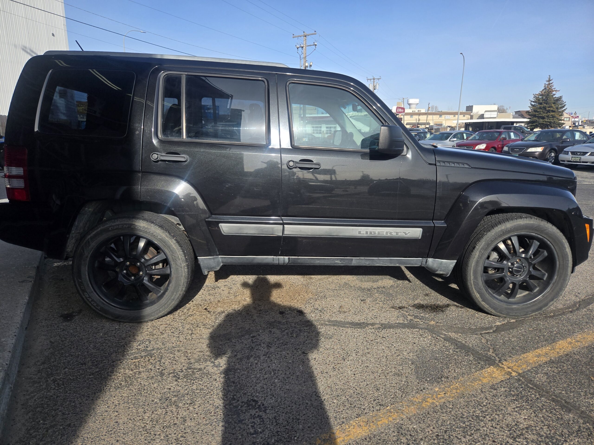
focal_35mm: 23
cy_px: 222
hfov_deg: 73.9
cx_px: 297
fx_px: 395
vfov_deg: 58.9
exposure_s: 1/2921
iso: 64
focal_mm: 5.4
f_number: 1.8
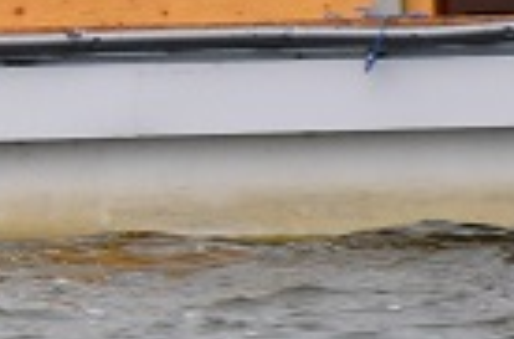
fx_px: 40197
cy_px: 13
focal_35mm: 2825
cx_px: -1190
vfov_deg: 0.5
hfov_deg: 0.7
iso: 640
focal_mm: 260
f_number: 5.6
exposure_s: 1/2500
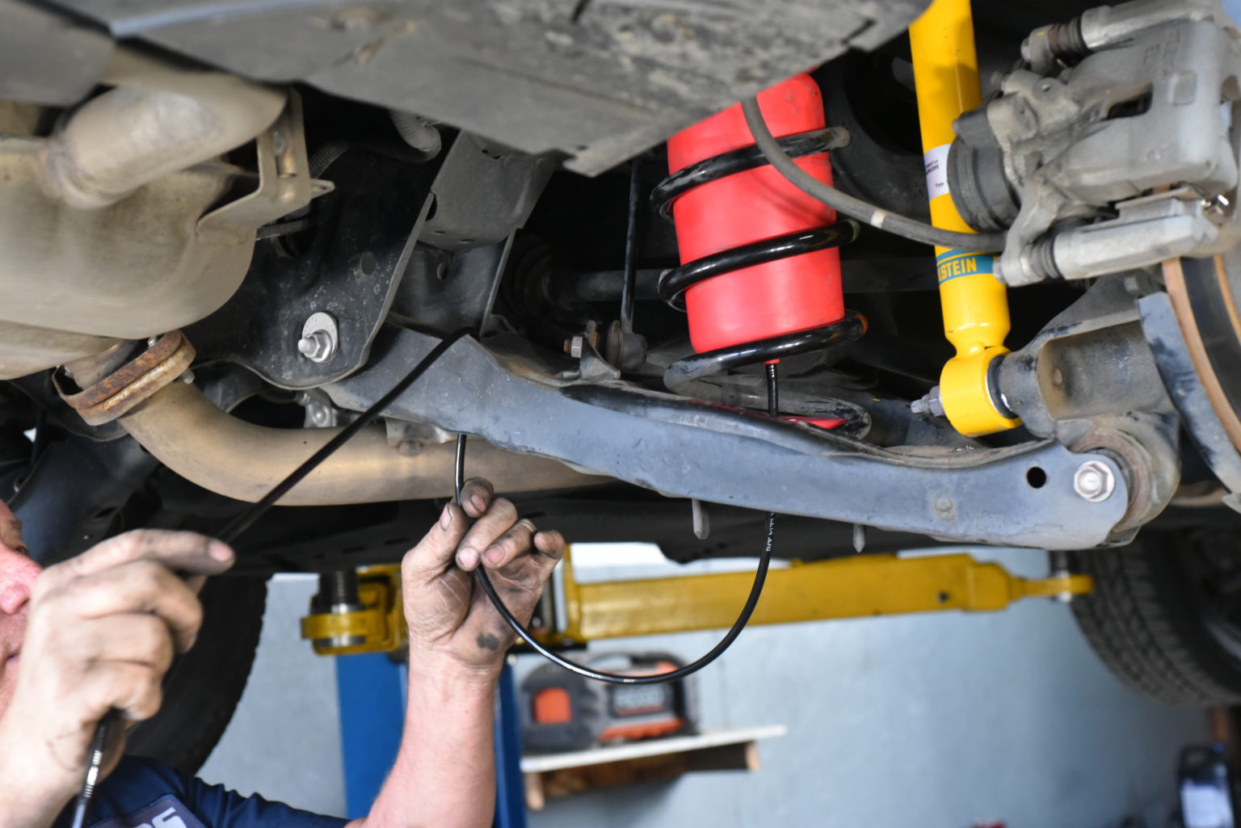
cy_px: 414
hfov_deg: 33.4
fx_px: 2069
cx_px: 620
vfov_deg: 22.6
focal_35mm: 60
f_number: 8
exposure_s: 1/160
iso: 3200
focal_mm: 60
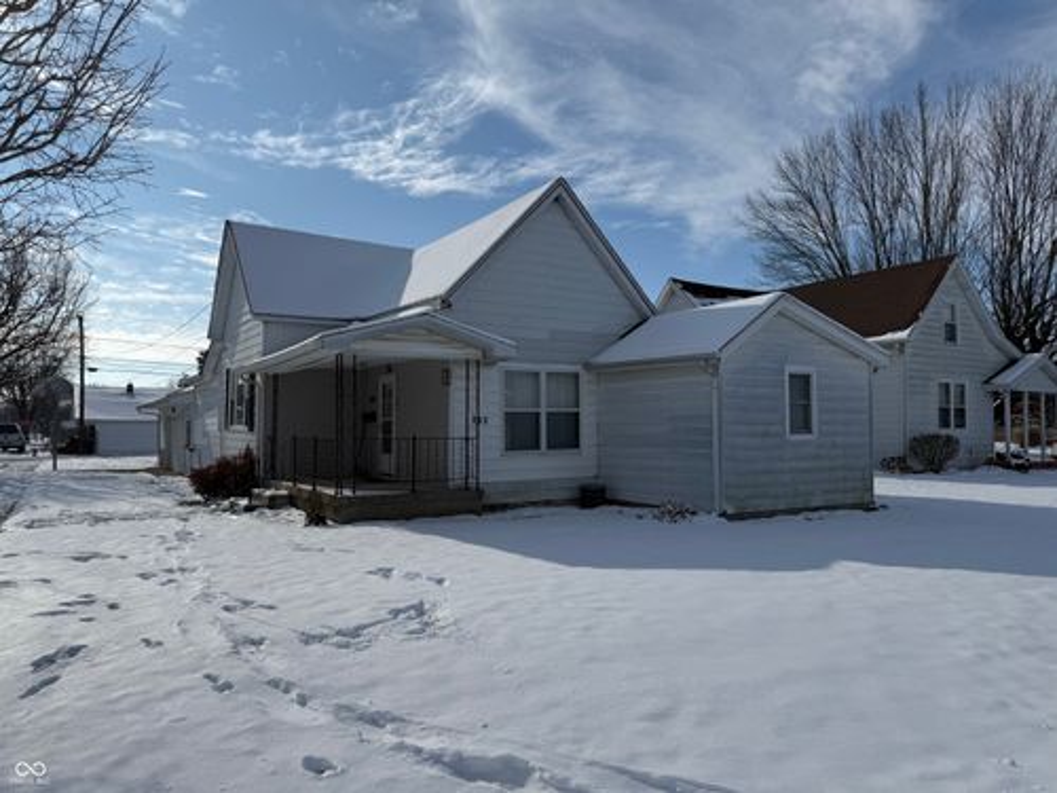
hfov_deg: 71.6
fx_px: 733
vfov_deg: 56.8
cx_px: 528
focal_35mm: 24
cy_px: 396
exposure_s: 1/14286
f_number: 1.78
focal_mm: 6.76
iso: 64
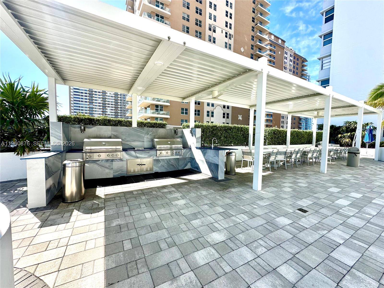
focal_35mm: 14
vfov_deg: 85.7
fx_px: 155
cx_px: 192
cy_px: 144
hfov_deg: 102.1
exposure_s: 1/1125
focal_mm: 2.22
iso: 40
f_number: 2.2
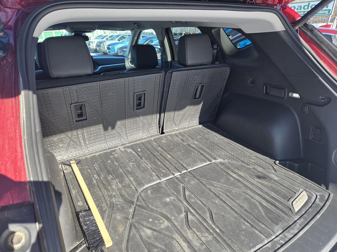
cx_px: 168
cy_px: 126
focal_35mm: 23
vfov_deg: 58.9
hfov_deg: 73.9
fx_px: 224
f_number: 1.8
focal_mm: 5.4
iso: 25
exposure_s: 1/379
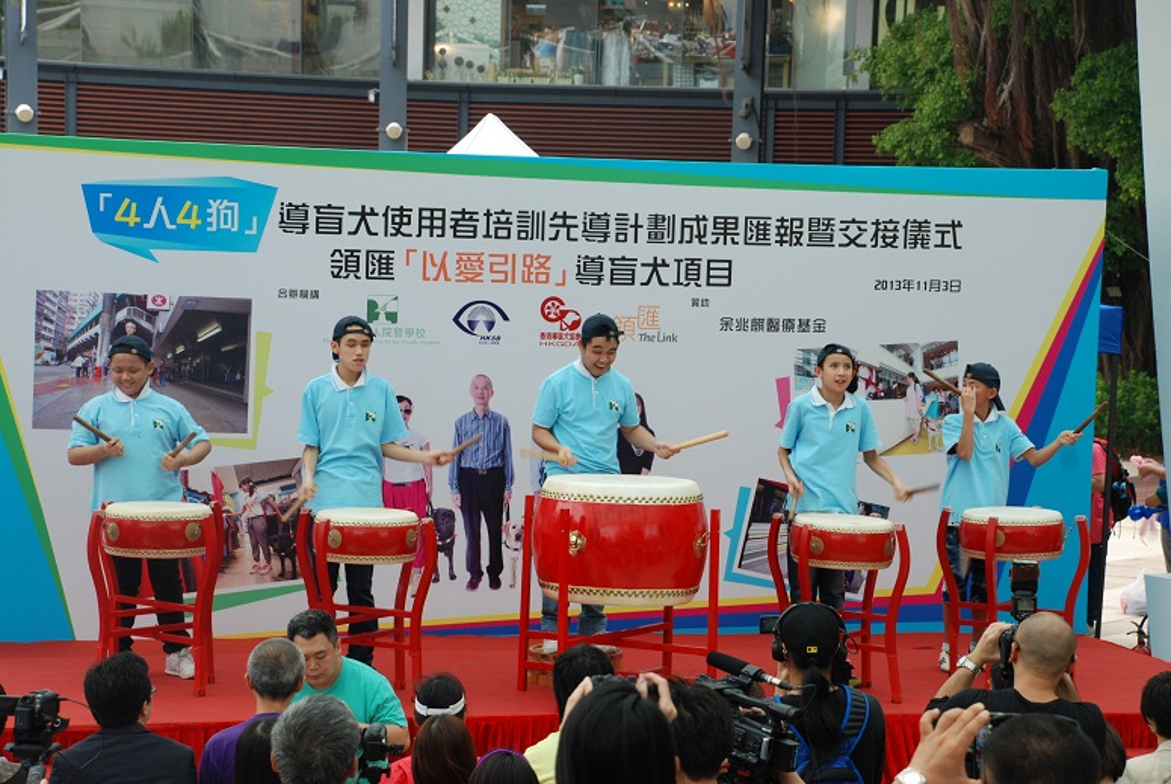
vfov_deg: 14.8
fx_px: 3029
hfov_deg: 21.9
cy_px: 392
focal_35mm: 93
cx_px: 586
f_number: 6.3
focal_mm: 62
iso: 200
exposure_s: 1/50
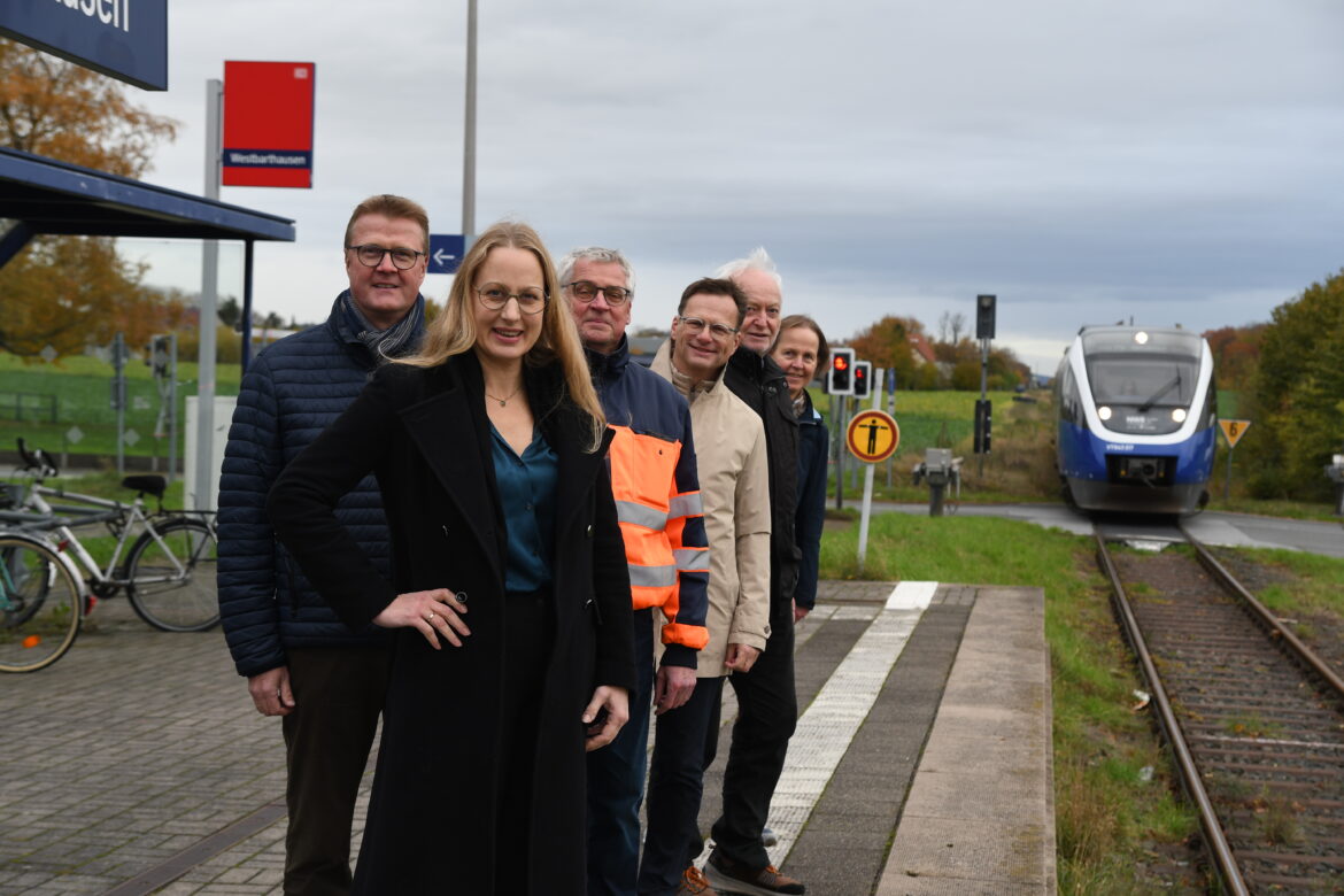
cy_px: 448
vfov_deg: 21.6
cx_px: 672
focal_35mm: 63
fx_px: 2352
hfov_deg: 31.9
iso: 200
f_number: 5
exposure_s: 1/125
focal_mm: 42
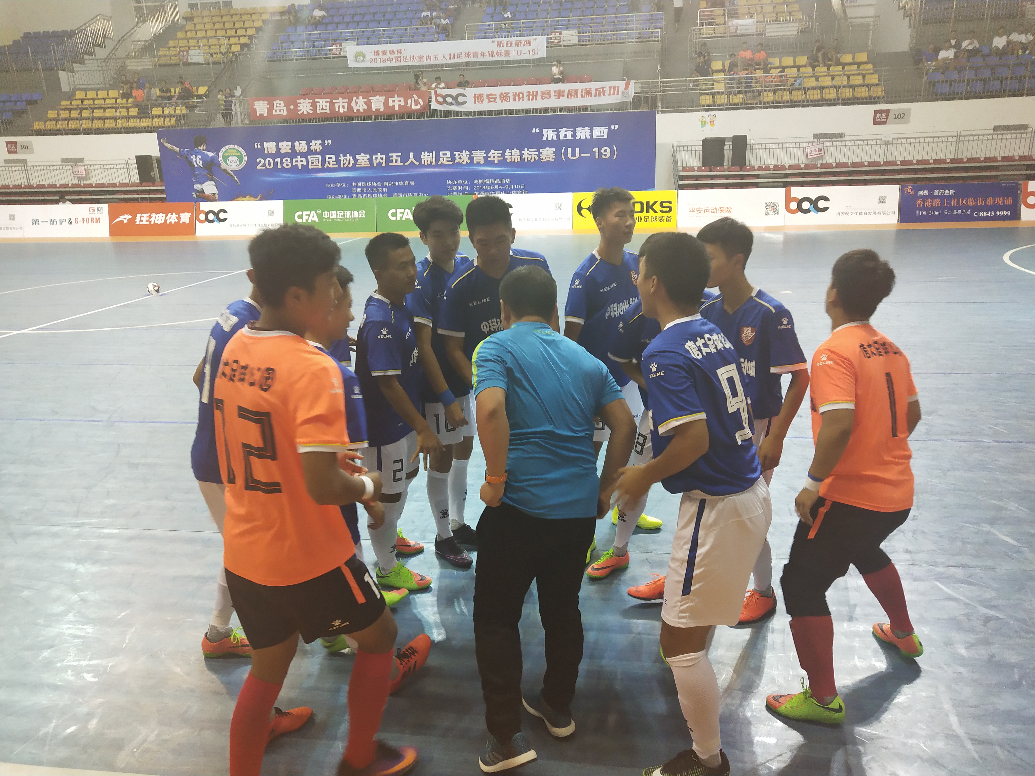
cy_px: 388
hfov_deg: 60.0
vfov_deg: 46.8
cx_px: 518
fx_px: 897
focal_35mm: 30
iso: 116
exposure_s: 1/100
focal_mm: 3.95
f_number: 1.8
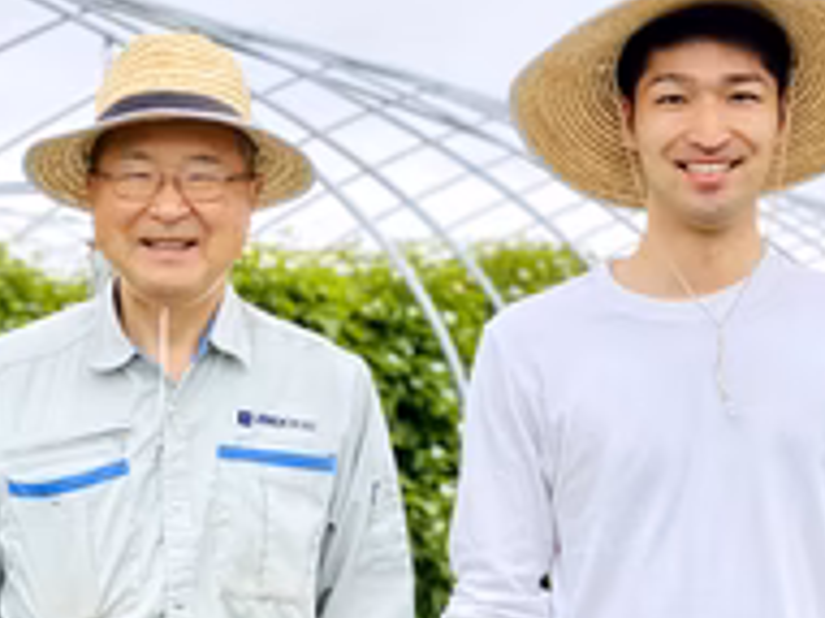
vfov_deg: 13.6
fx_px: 2596
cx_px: 199
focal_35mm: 109
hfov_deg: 17.9
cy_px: 389
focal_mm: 6
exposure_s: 1/470
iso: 20
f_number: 2
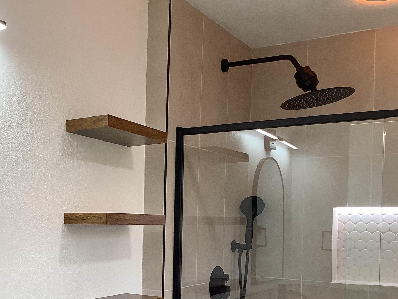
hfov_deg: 37.7
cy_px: 230
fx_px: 563
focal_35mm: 49
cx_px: 90
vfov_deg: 29.1
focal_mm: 3.3
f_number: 2.4
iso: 100
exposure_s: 1/120
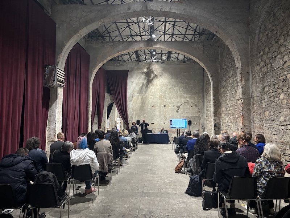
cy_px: 109
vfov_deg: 53.1
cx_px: 145
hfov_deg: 67.3
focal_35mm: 26
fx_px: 218
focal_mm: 5.96
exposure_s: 1/50
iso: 400
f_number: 1.6
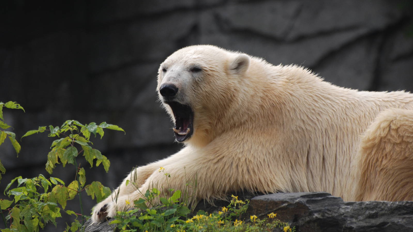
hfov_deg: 4.6
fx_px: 5179
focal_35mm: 473
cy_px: 105
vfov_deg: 2.6
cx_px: 207
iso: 360
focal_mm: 300
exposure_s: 1/500
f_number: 5.6
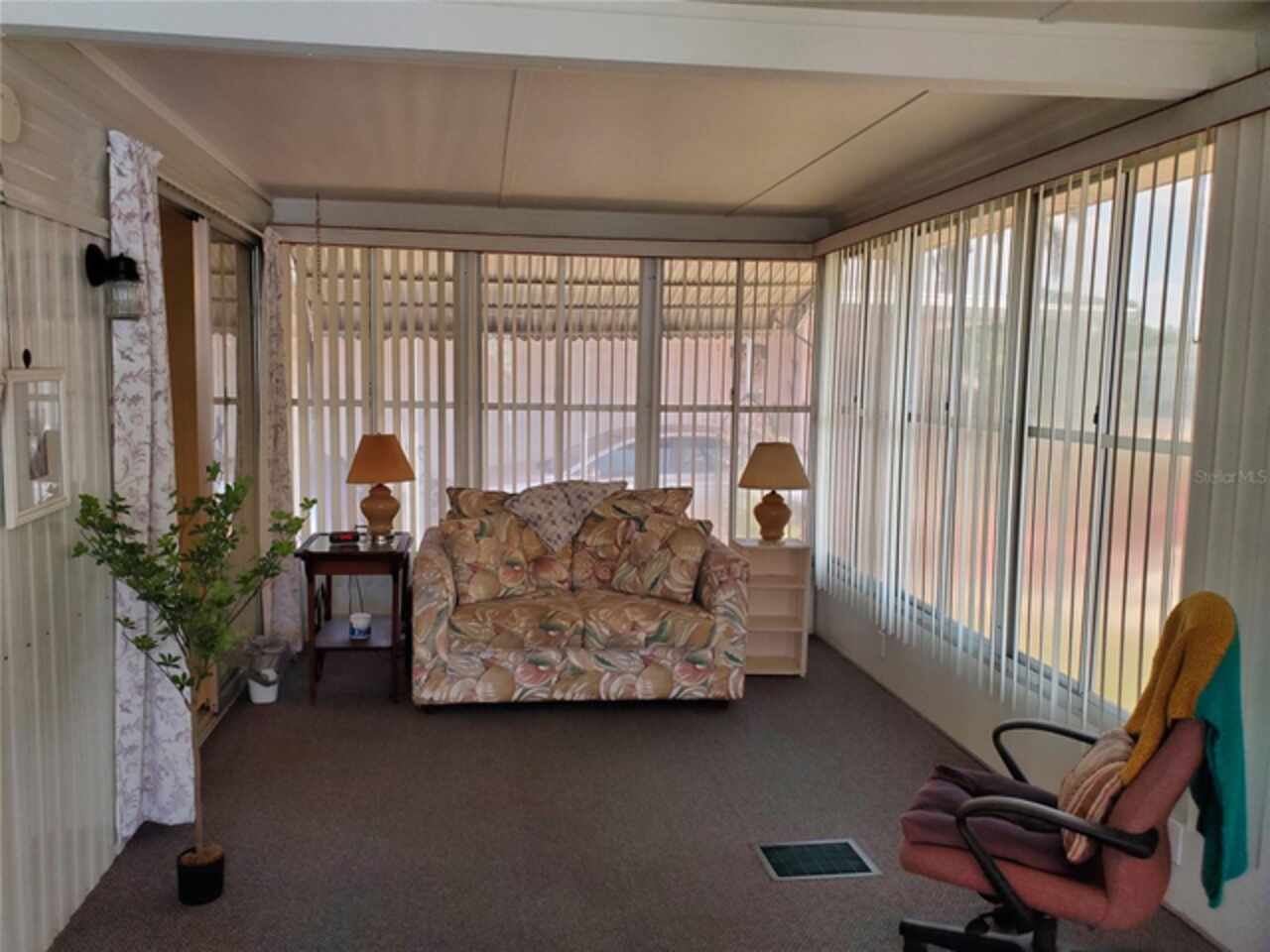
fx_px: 954
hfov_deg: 67.3
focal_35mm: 26
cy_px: 476
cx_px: 635
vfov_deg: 53.1
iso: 200
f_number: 2.4
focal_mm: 4.3
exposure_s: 1/120
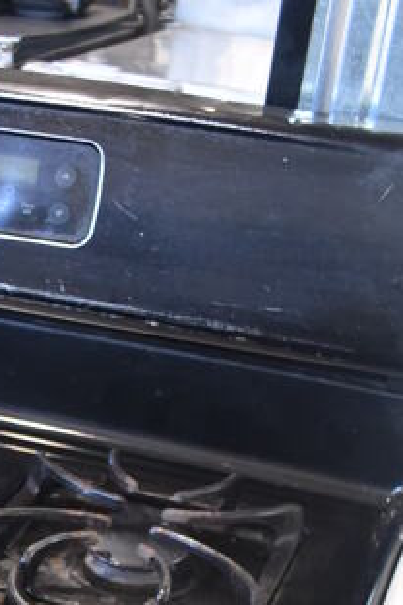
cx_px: -180
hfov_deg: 16.0
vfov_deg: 23.1
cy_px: 761
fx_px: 1326
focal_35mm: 79
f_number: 3.5
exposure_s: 1/125
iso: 1000
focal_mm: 18
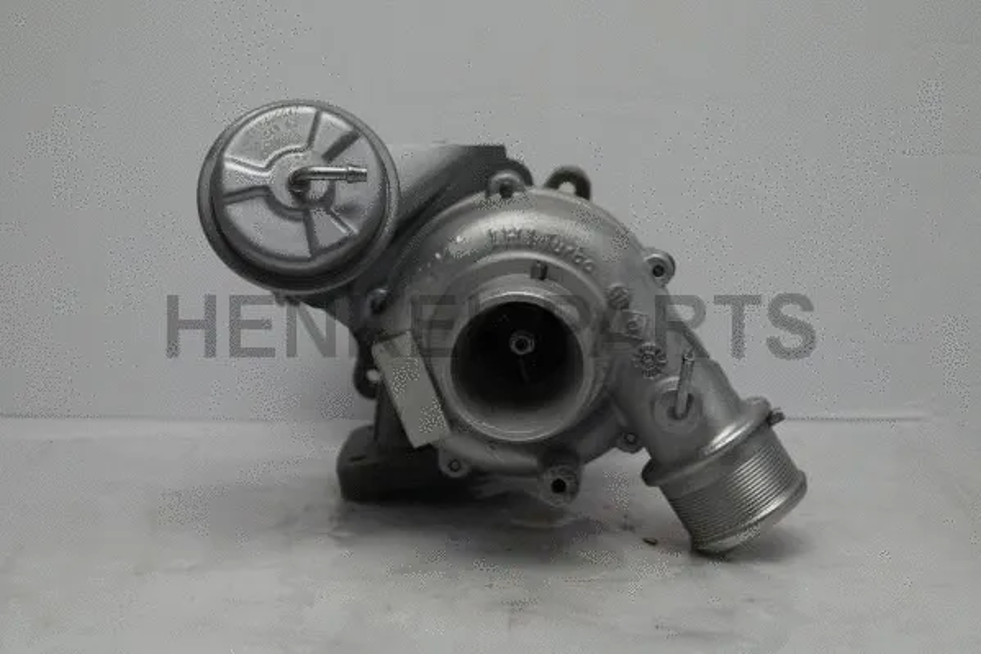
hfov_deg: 24.6
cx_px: 490
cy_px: 327
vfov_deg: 16.5
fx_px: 2247
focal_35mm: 82
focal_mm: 55
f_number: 5.6
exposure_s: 1/160
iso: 1000
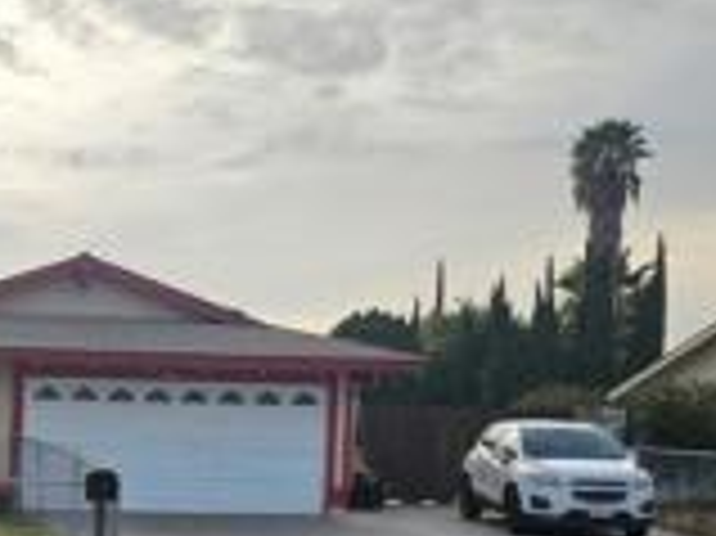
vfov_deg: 24.3
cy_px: 504
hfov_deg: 30.6
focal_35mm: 58
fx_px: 1199
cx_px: -23
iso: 40
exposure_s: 1/1205
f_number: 1.8
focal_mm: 5.4
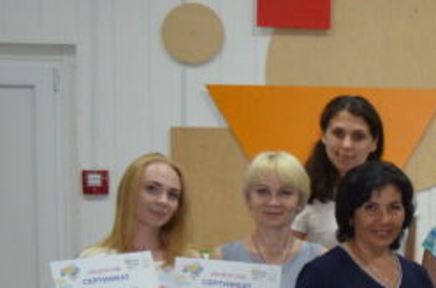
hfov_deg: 14.4
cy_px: 349
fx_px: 1498
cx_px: 814
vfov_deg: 10.8
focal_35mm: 124
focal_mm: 20
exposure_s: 1/60
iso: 1100
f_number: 3.8
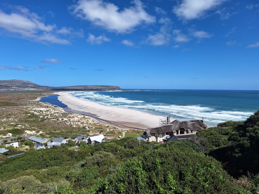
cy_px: 97
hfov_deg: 73.9
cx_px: 130
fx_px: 172
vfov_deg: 58.9
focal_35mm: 23
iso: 40
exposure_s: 1/3731
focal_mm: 5.54
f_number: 1.8
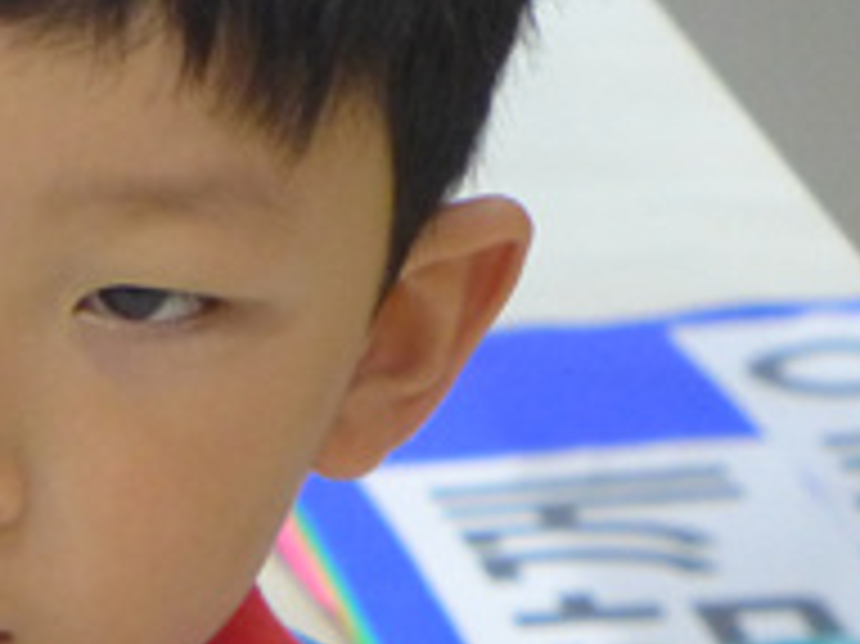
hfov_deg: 6.5
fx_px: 7498
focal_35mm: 302
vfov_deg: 4.9
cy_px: 158
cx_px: -306
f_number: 2.3
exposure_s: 1/250
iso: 800
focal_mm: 17.7
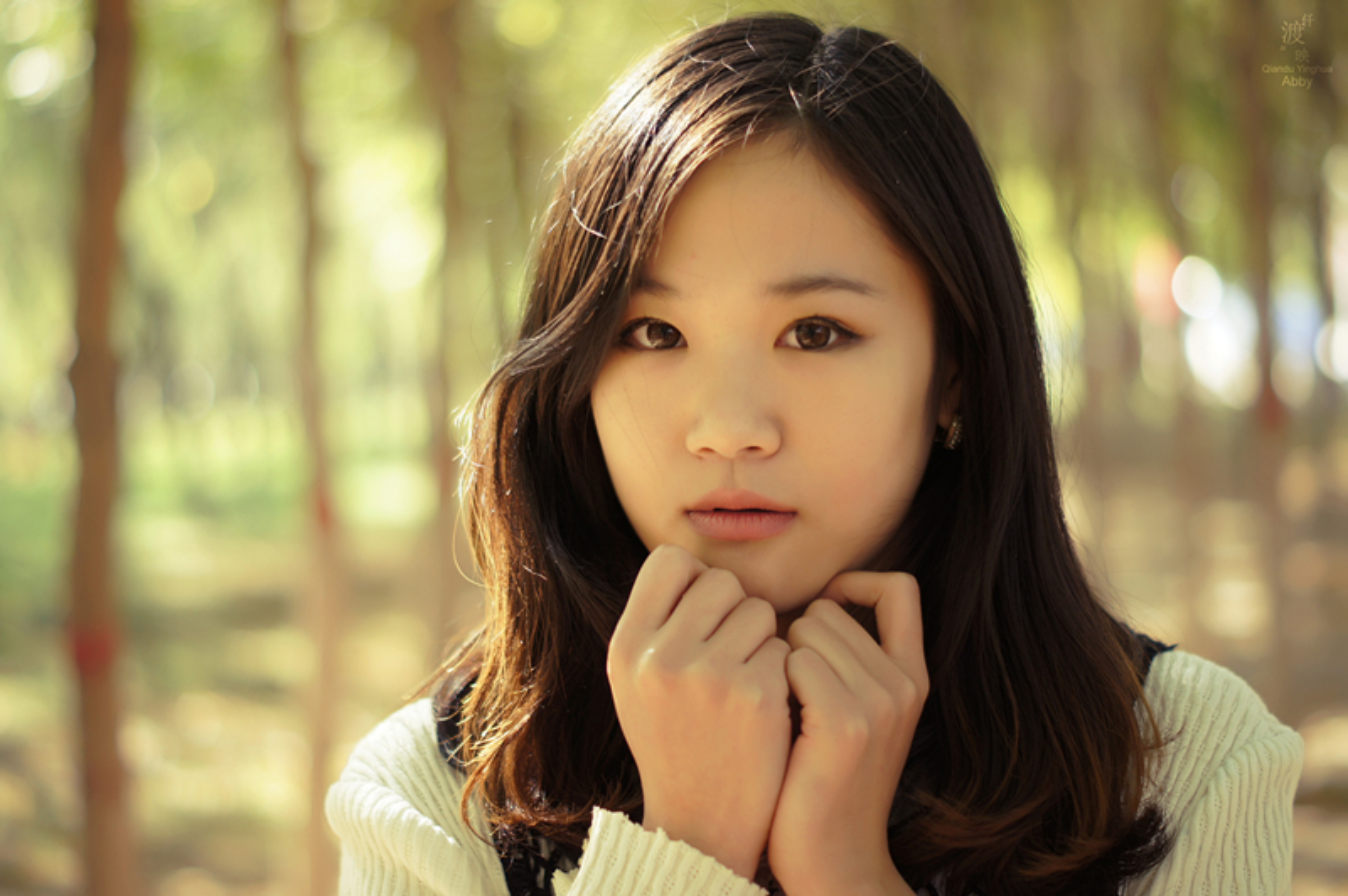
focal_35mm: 75
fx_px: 2806
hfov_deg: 27.0
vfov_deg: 18.2
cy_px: 448
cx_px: 674
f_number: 1.8
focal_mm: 50
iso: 100
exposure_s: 1/125
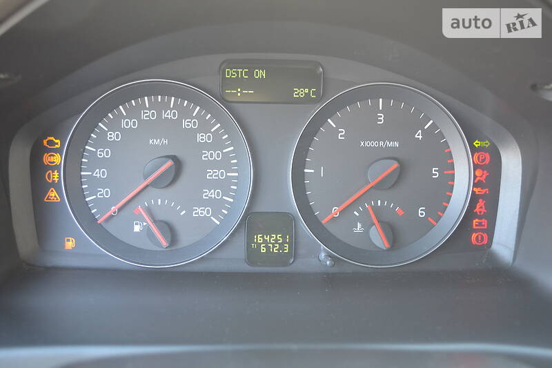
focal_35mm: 39
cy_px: 184
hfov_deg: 49.6
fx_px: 598
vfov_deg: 34.2
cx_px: 276
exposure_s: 1/15
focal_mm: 26
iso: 560
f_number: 4.2
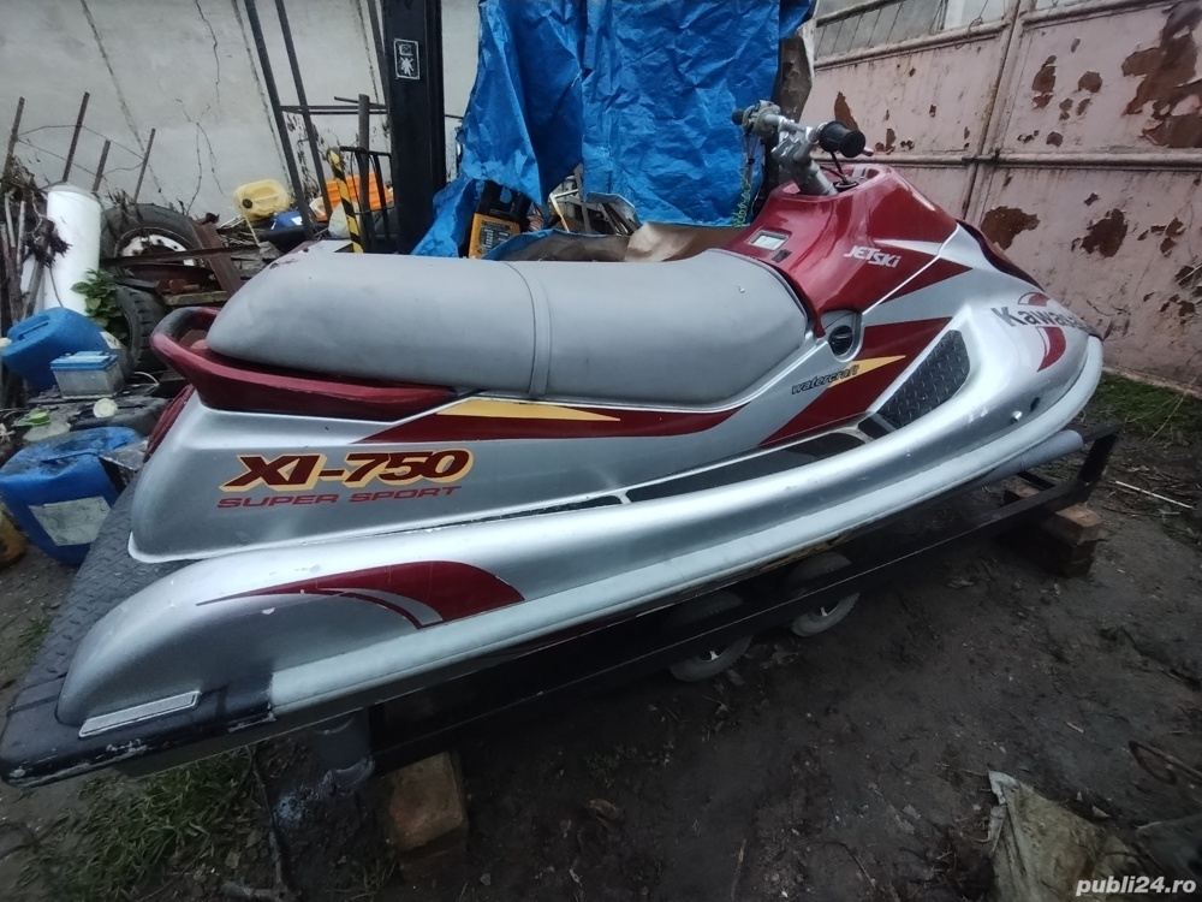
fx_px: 556
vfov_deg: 78.1
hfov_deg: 94.5
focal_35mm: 16
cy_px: 451
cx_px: 601
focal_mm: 1.66
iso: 553
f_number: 2.2
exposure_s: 1/33.3
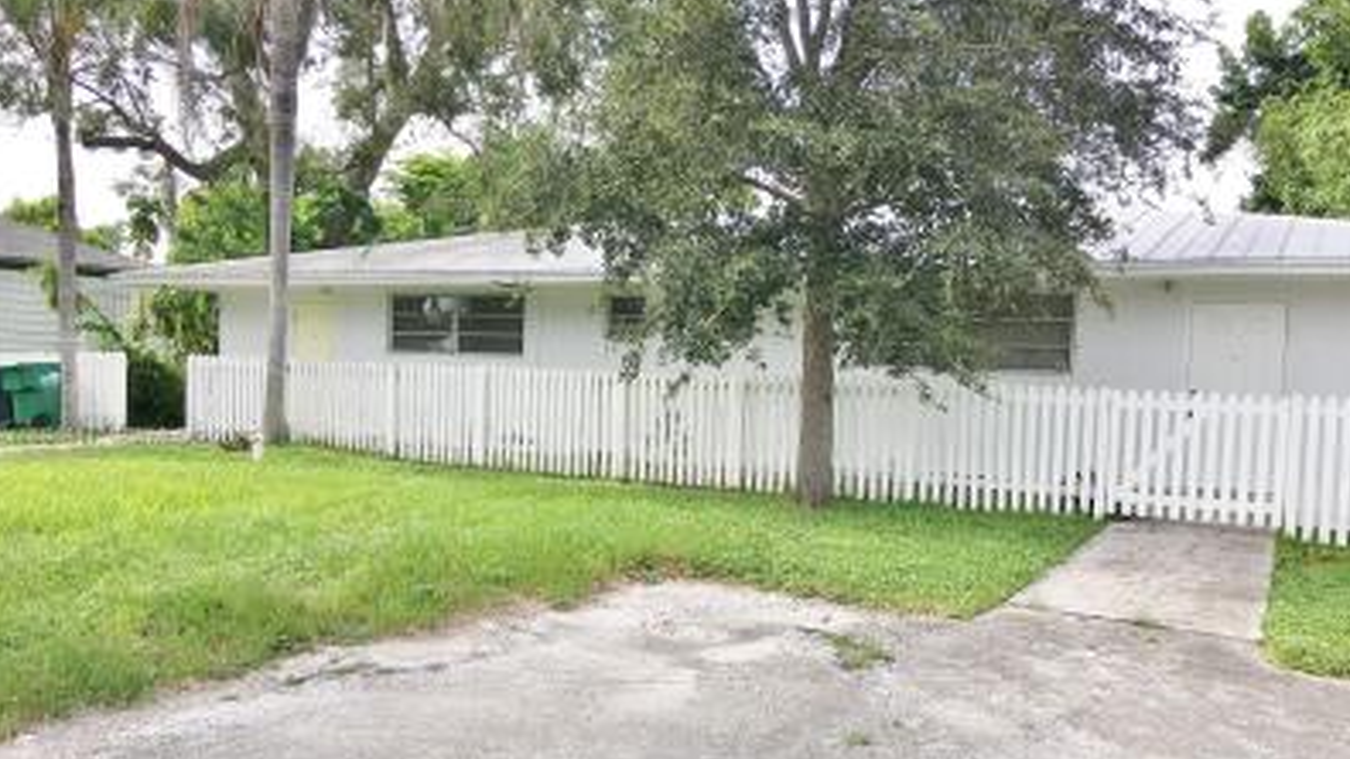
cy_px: 438
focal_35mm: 32
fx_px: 1145
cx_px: 673
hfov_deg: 61.0
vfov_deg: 36.6
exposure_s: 1/565
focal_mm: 4.15
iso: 25
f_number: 2.2
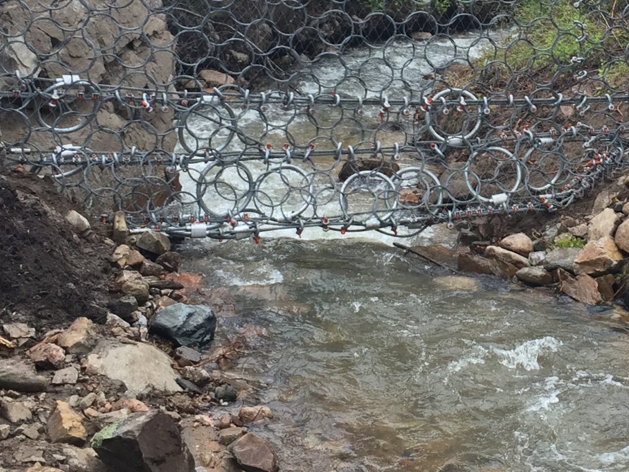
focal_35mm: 73
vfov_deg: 19.9
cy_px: 78
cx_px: 530
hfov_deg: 26.0
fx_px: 1327
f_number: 2.2
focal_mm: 4.15
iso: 40
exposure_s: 1/120
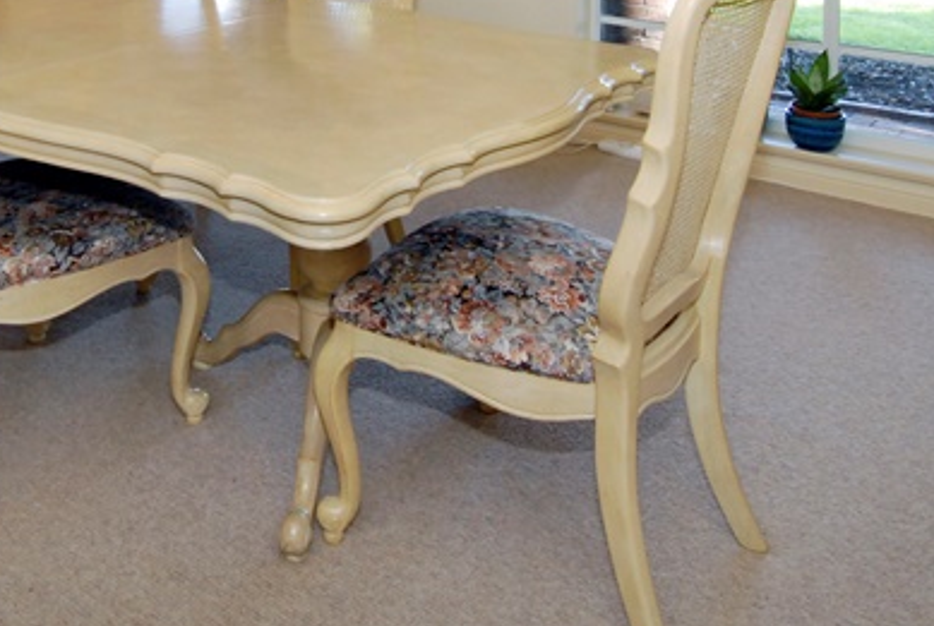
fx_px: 962
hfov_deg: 50.3
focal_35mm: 37
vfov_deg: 34.2
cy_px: 70
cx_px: 271
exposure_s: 1/40
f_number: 5.6
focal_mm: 12
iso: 400
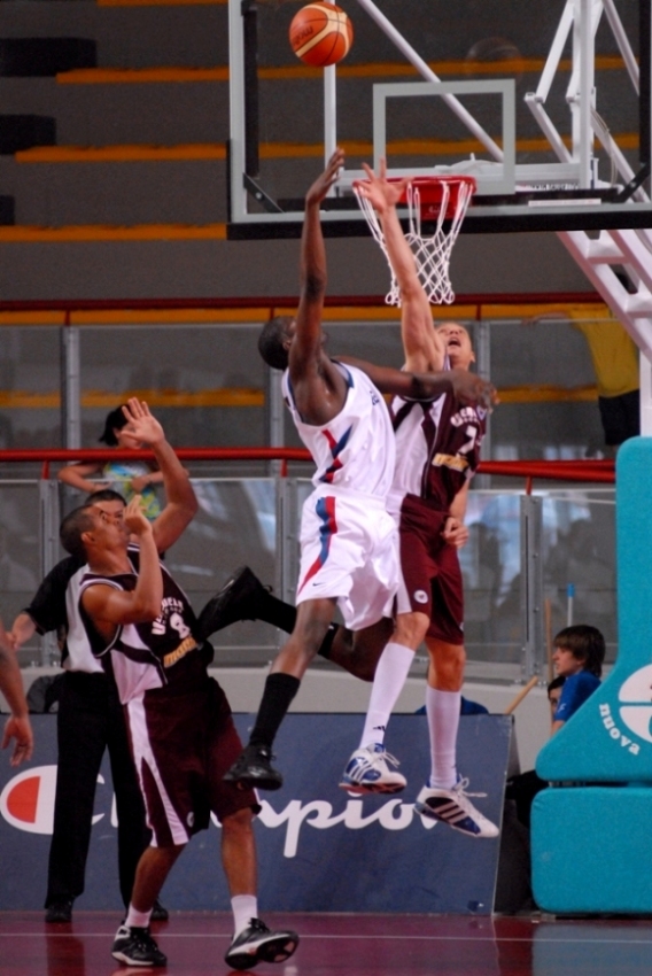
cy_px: 488
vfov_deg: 6.9
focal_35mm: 300
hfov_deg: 4.6
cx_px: 326
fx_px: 8136
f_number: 4
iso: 1600
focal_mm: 200
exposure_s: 1/320
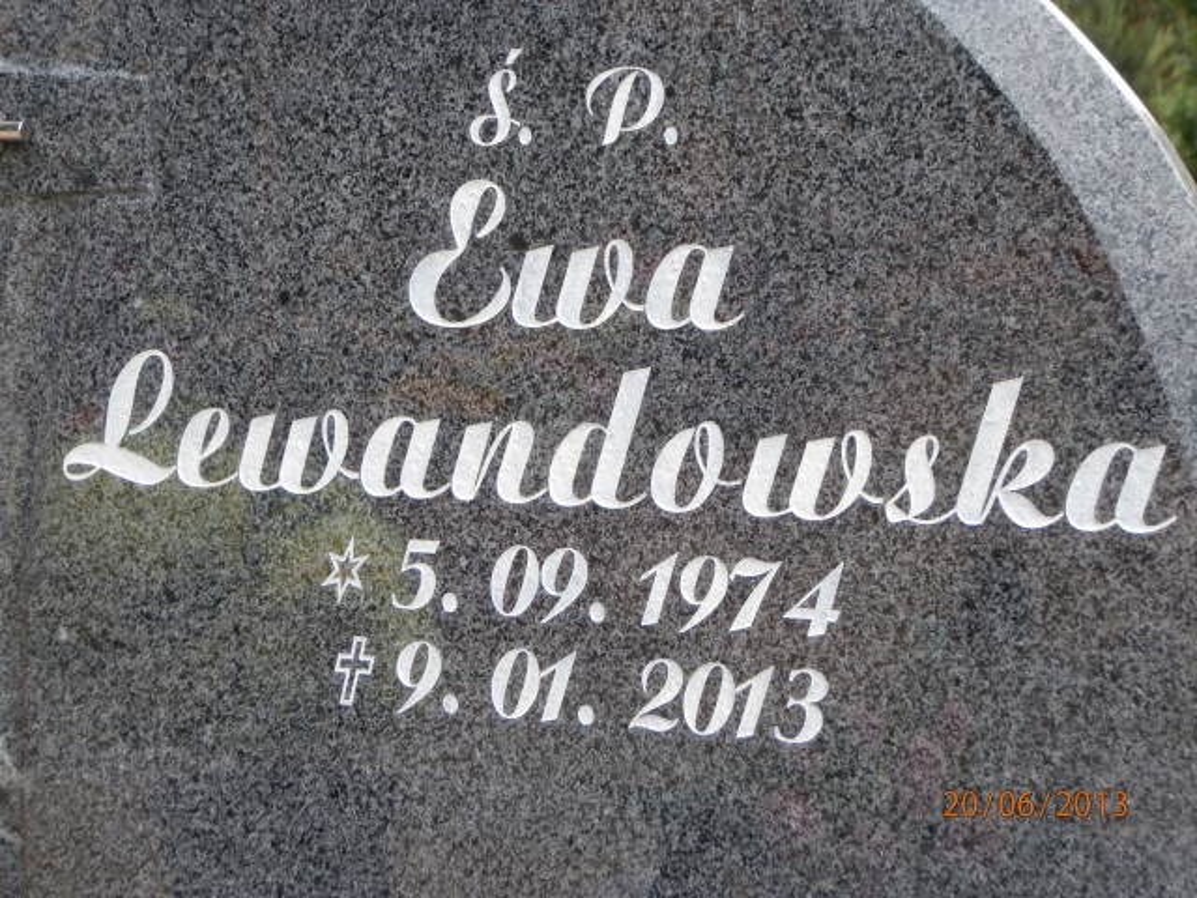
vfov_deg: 21.6
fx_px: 2351
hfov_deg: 28.6
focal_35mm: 68
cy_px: 449
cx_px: 598
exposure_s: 1/60
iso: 100
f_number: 4.7
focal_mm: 12.1
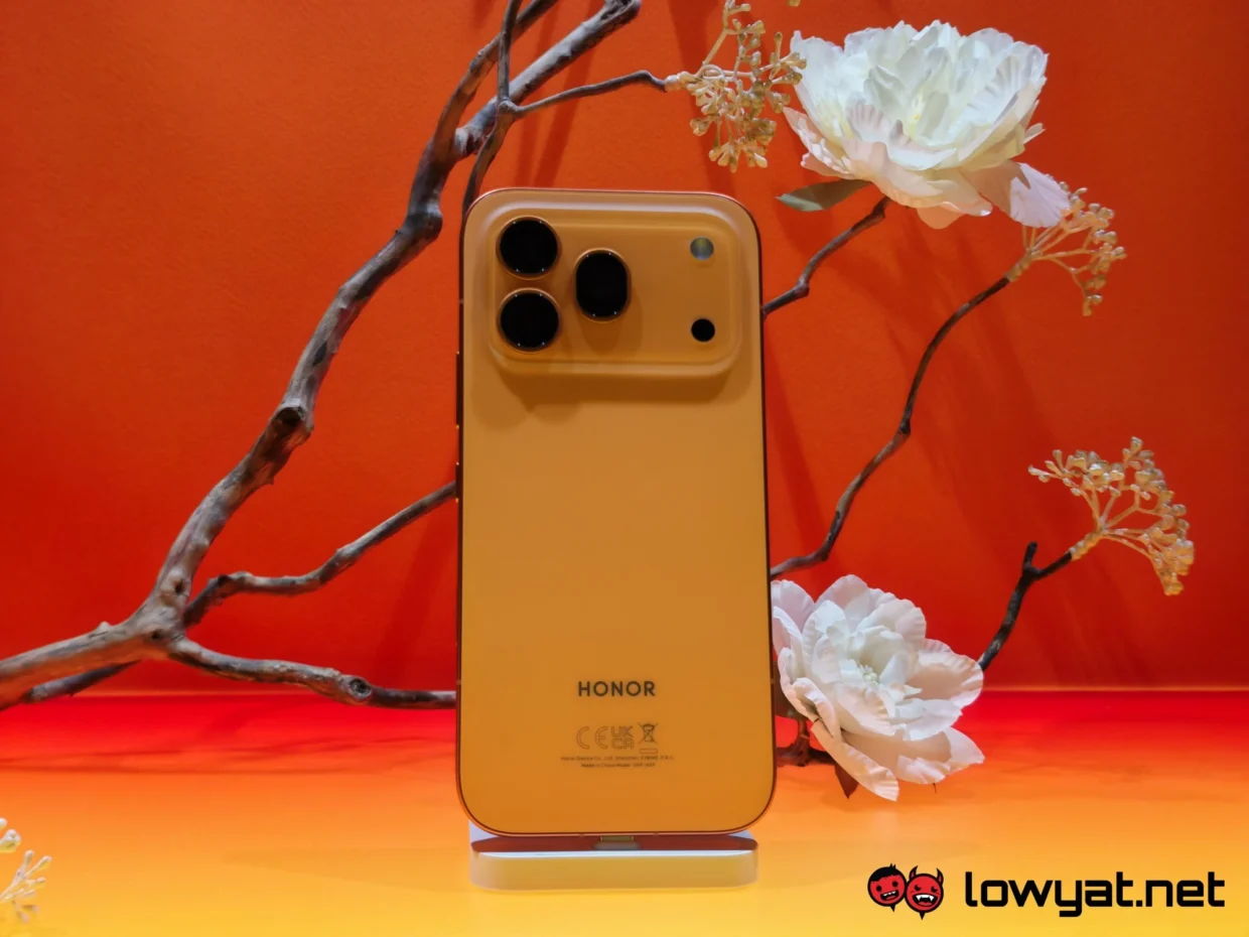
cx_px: 624
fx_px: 1660
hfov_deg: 41.2
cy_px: 468
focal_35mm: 46
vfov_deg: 31.5
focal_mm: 5.4
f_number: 1.6
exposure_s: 1/100
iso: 80
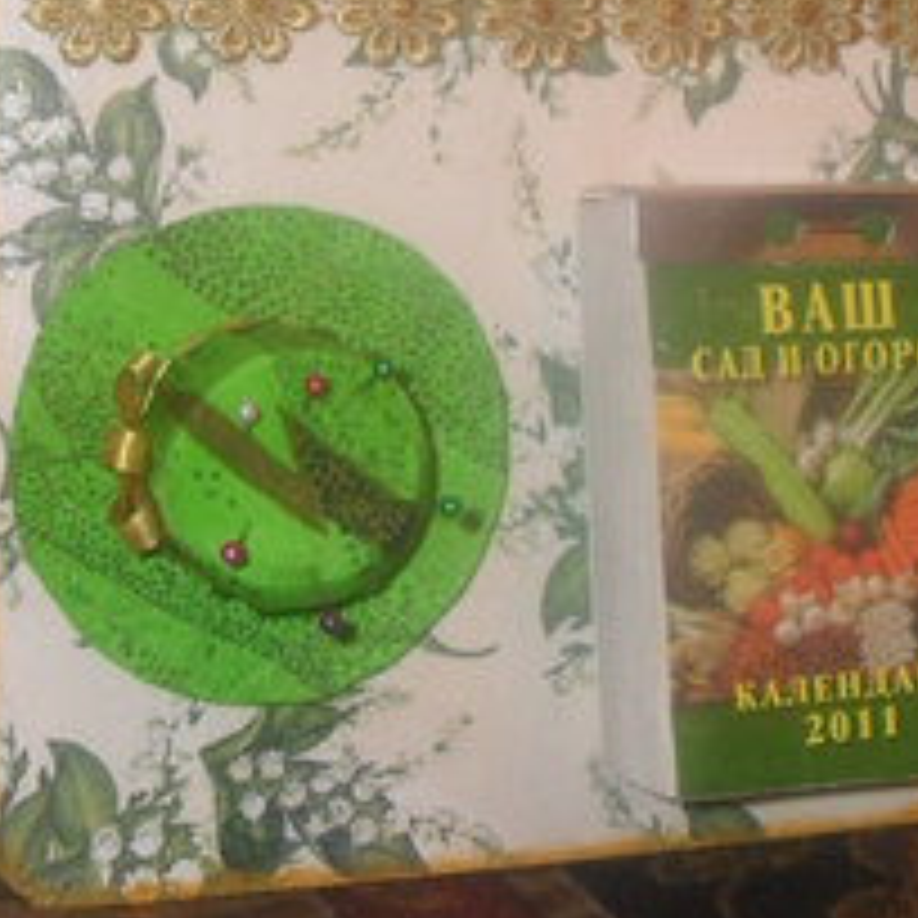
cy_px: -68
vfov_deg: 22.2
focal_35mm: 74
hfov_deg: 23.3
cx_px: 518
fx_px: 2220
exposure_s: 1/45
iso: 200
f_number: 2.8
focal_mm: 6.3
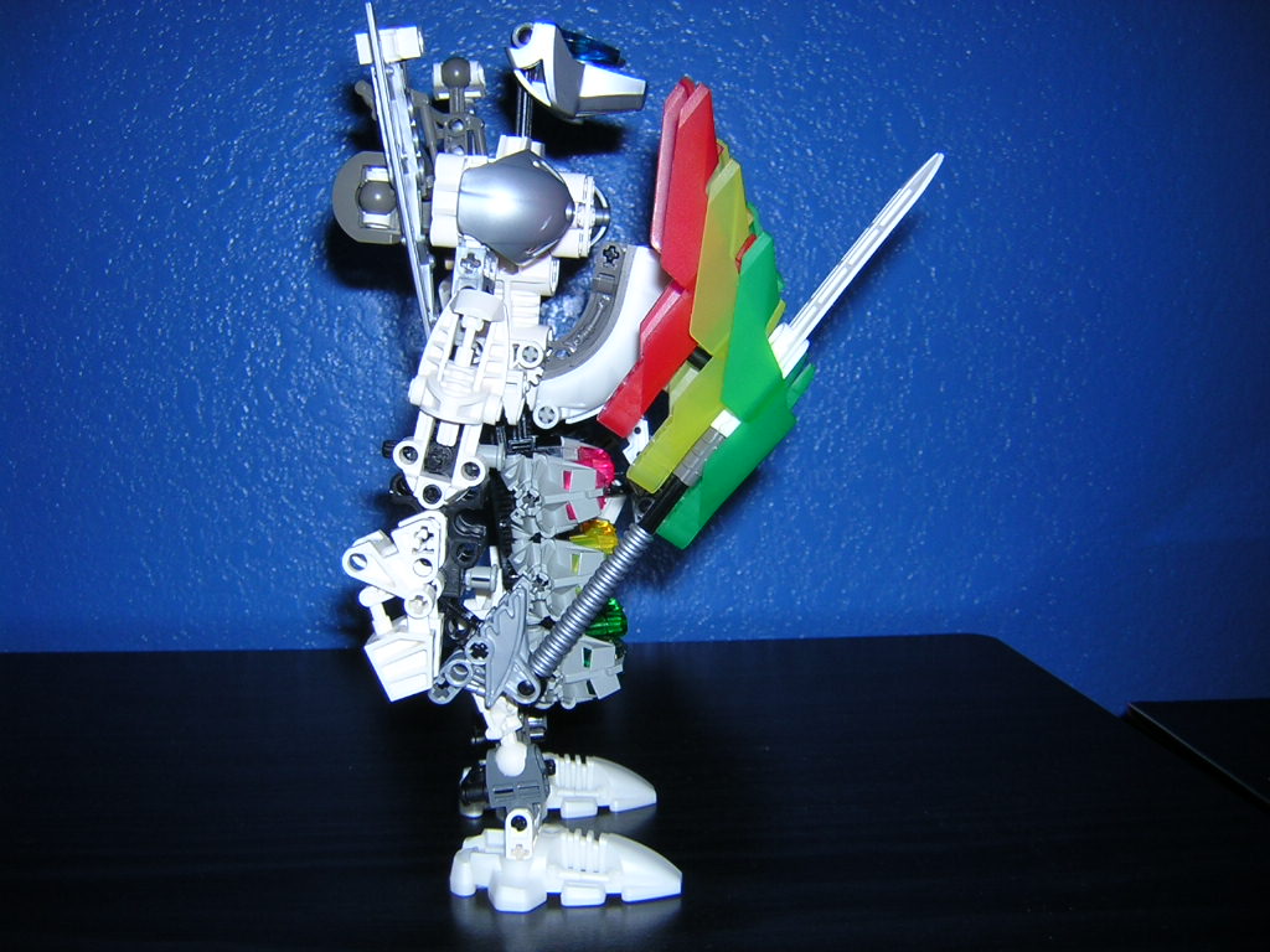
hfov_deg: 51.4
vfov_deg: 39.7
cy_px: 476
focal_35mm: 36
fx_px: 1321
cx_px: 635
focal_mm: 4.7
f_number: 2.6
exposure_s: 1/60.1
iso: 100
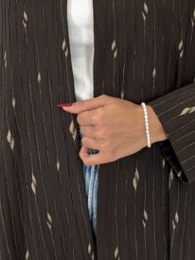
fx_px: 1050
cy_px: 61
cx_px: 93
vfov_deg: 14.0
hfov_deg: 10.6
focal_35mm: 140
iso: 64
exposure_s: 1/394
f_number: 1.78
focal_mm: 6.76
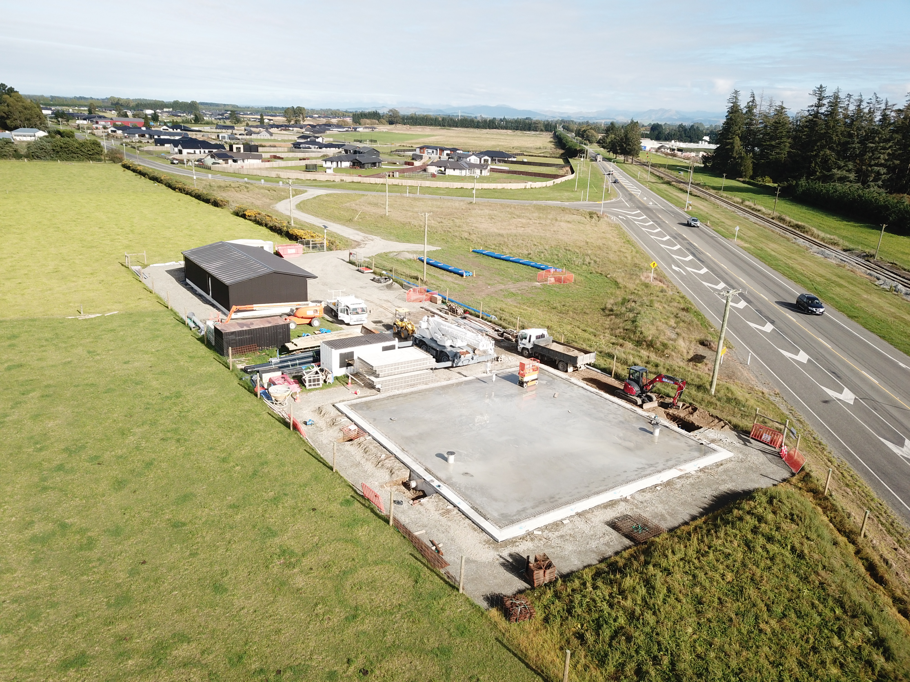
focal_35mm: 26
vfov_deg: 53.1
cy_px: 341
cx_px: 455
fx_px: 683
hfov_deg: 67.3
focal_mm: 4.7
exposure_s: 1/871
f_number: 2.2
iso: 100
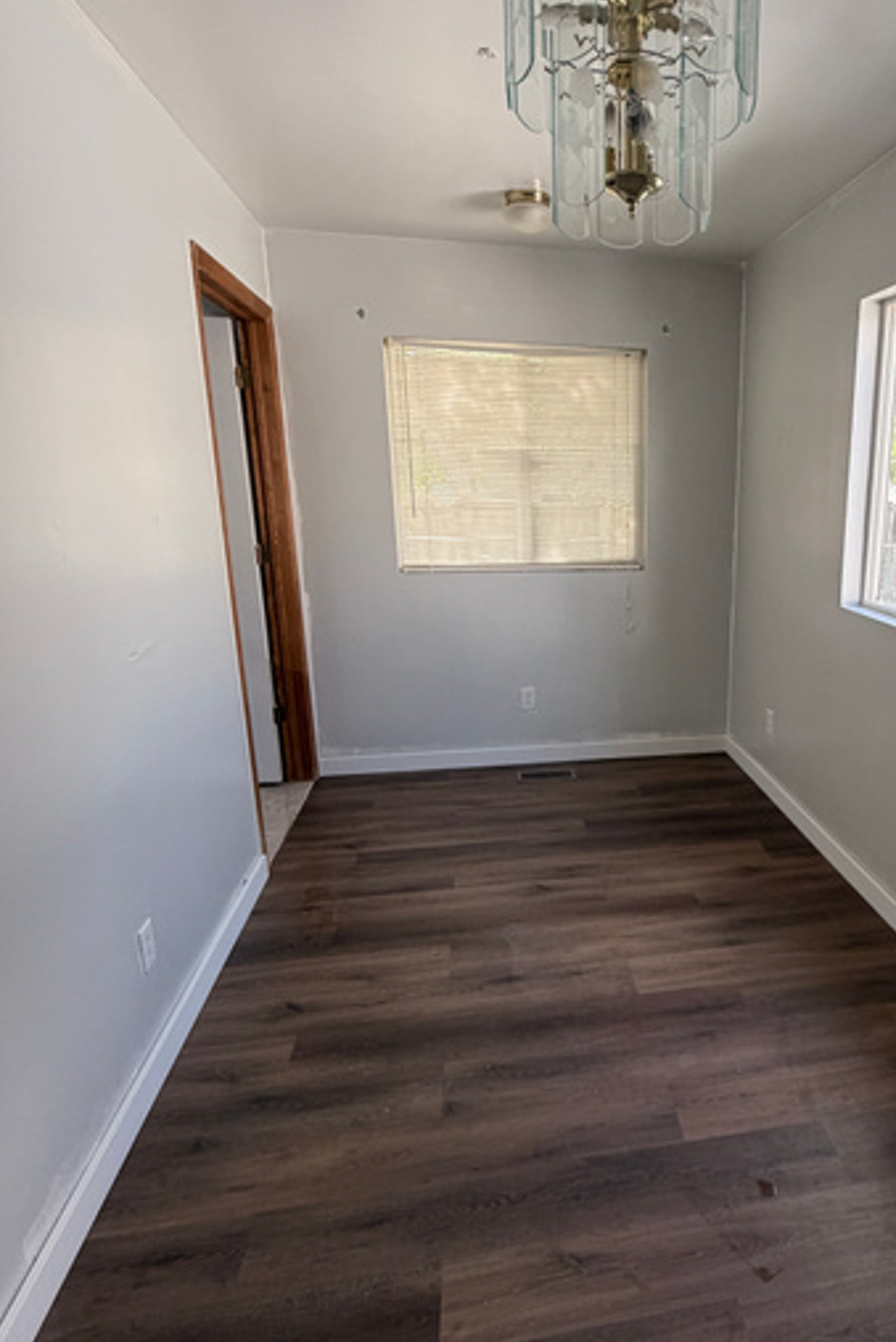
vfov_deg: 78.5
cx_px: 653
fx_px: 821
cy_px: 700
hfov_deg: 55.0
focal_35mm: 22
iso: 250
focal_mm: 2.22
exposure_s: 1/121
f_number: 2.2
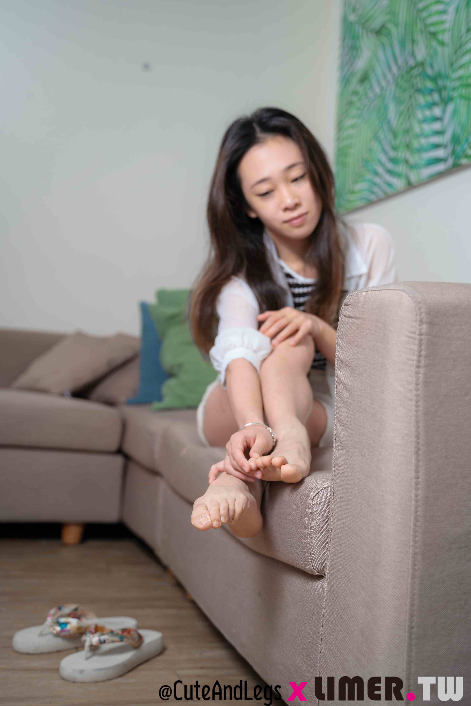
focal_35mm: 47
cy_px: 353
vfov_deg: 41.9
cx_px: 236
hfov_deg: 28.6
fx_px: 922
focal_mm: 47
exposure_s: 1/100
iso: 100
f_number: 3.2
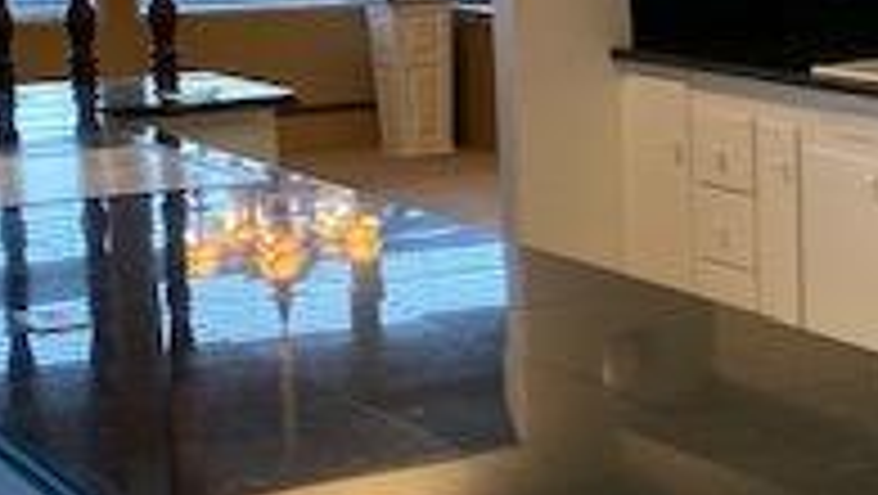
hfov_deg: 21.4
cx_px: 1036
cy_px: 140
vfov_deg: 13.0
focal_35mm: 93
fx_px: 2167
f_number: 1.8
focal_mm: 4.25
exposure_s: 1/60
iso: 400
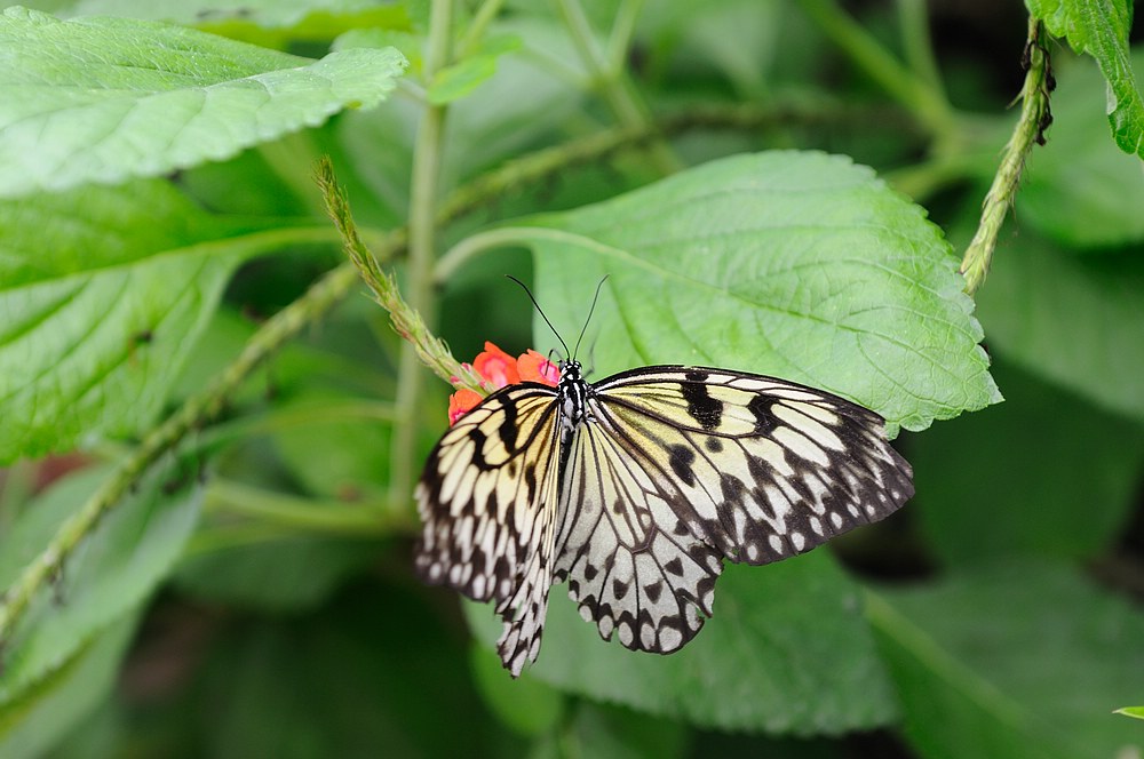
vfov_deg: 13.0
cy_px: 380
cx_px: 572
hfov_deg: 19.5
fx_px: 3332
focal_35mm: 105
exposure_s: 1/60
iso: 200
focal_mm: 70
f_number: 4
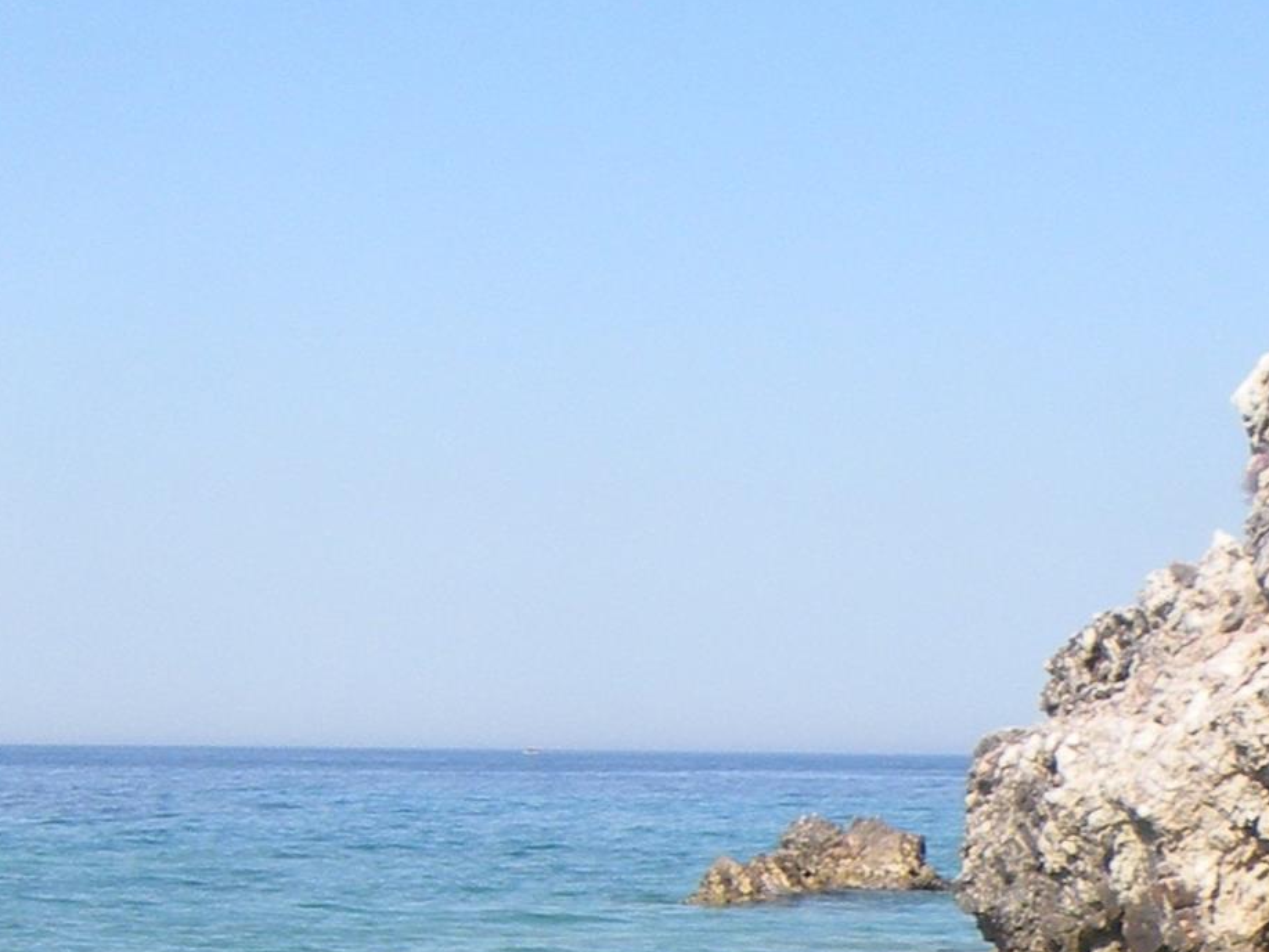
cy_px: 1150
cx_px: -711
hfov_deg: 19.3
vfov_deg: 16.3
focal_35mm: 87
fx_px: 3190
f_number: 5.6
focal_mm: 4.7
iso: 64
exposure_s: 1/240
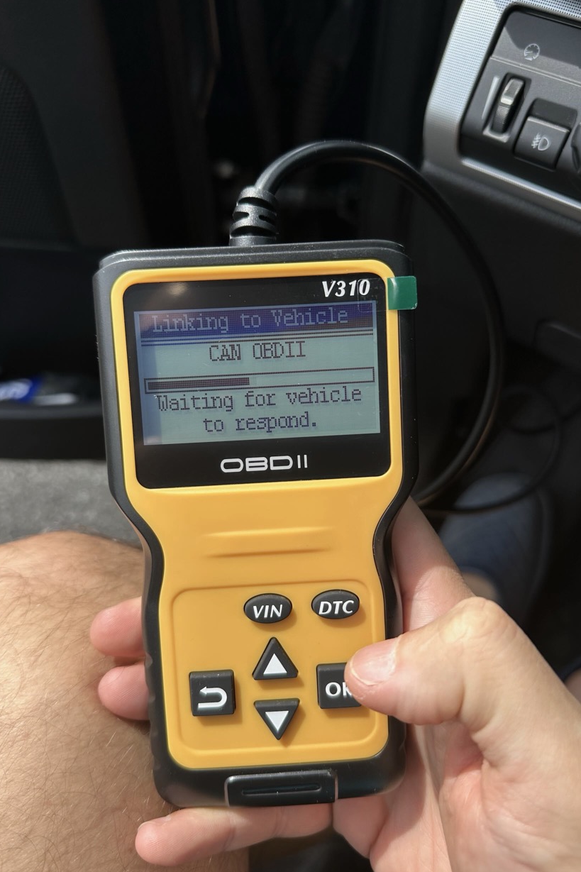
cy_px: 446
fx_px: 630
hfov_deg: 49.5
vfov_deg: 69.4
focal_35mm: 26
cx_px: 275
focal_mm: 6.86
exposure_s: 1/2882
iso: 80
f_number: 1.78
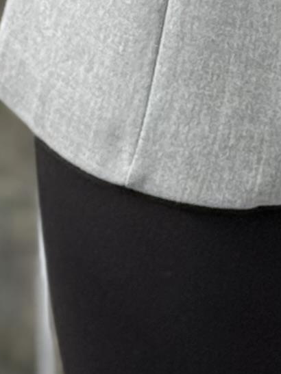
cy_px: -657
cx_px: 499
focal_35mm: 354
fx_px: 3833
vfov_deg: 5.3
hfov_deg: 4.2
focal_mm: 6.76
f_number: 1.78
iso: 100
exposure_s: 1/487
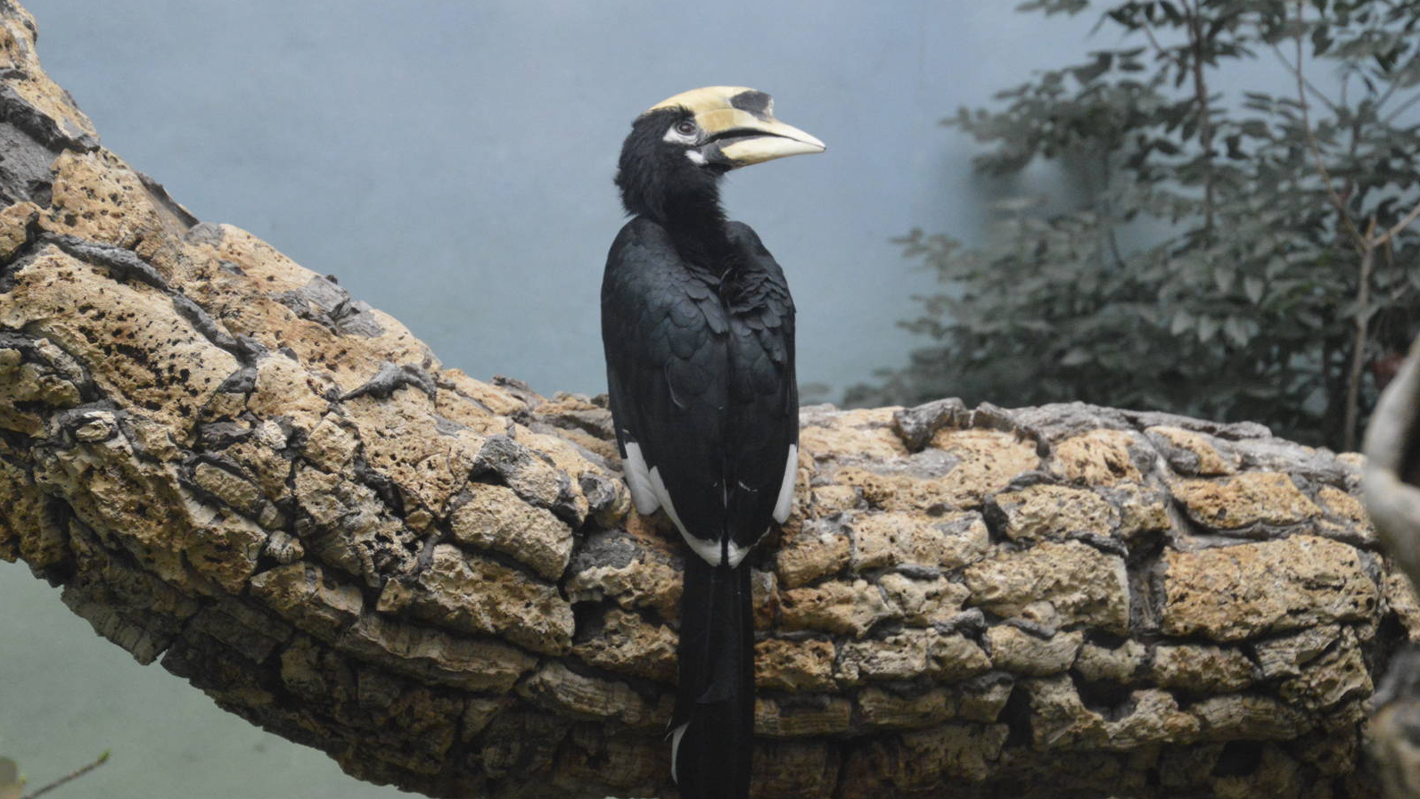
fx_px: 4631
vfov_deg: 9.9
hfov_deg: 17.4
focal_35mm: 123
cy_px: 384
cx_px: 710
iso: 3200
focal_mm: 78
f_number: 5.3
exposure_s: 1/320
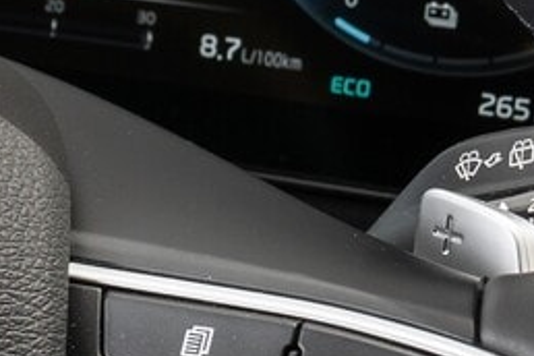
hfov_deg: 8.5
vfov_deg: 5.9
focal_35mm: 231
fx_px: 3426
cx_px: -449
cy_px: 350
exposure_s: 1/60
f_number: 8
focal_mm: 31
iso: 400
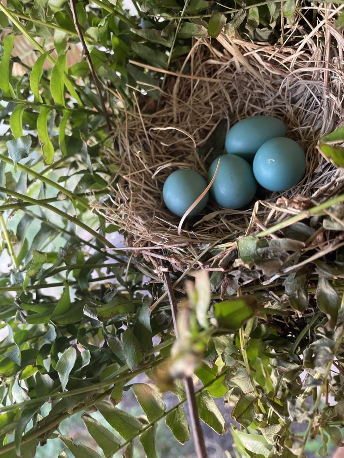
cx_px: 172
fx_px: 345
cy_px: 229
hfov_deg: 53.1
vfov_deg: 67.3
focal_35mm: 26
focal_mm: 4.2
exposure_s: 1/60
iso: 200
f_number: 1.6
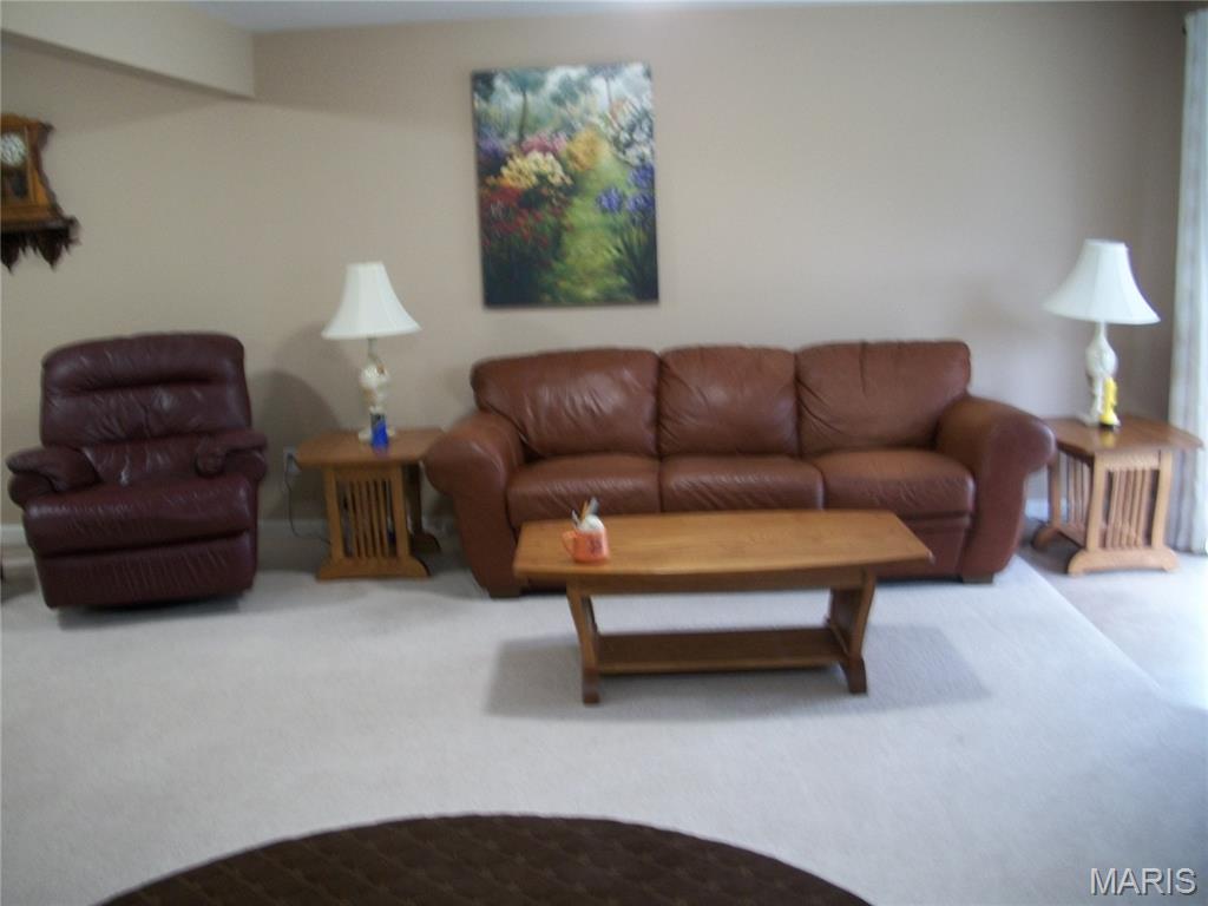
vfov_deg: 40.7
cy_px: 453
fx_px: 1221
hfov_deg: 52.6
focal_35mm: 35
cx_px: 604
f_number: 3.1
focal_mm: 6.3
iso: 160
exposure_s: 1/10
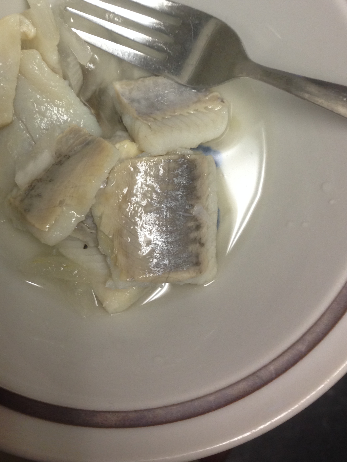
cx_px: 111
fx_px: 628
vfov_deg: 39.7
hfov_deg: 30.6
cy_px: 138
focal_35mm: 47
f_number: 2.4
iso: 100
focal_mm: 4.12
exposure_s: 1/20
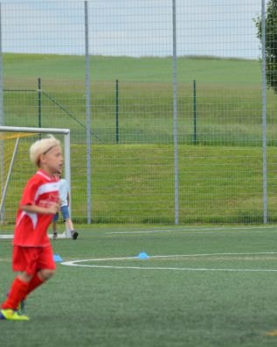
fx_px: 3708
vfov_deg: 5.3
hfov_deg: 4.3
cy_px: 174
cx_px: 164
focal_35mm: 362
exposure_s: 1/1250
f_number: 5.6
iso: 400
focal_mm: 170
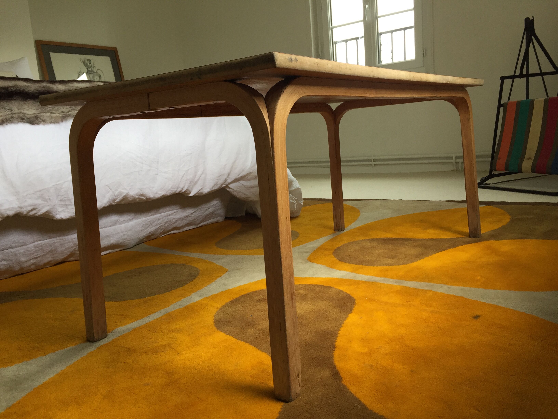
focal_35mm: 29
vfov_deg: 48.2
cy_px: 210
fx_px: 467
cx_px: 279
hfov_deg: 61.7
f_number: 2.2
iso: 50
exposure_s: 1/100
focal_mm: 4.15
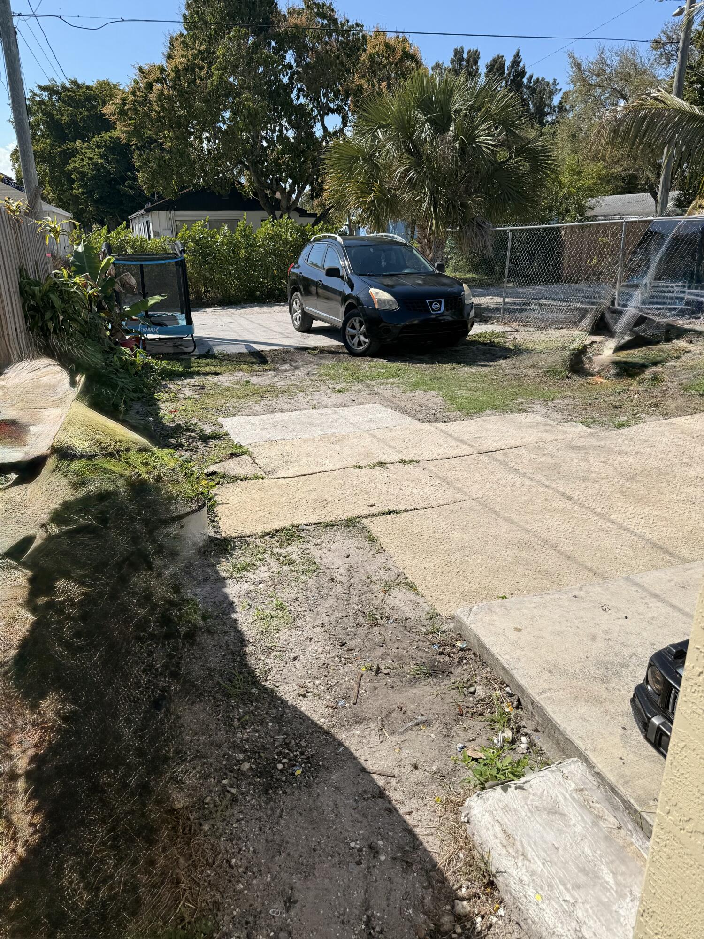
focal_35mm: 24
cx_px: 352
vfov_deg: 71.6
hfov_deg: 56.8
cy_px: 470
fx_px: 651
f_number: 1.78
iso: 80
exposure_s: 1/6711
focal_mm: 6.76
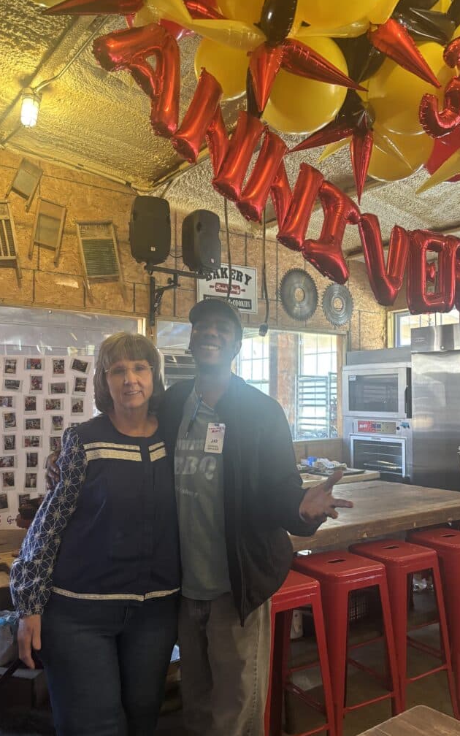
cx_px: 218
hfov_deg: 44.5
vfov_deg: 66.5
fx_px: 562
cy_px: 368
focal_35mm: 28
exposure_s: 1/60
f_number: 1.6
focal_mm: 5.96
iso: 400
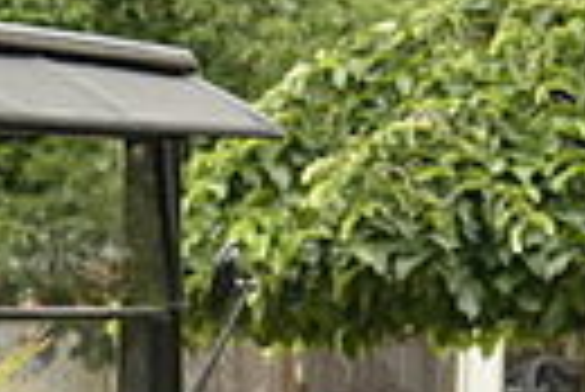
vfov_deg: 5.7
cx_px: -220
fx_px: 3839
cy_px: 840
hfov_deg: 8.6
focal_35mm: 236
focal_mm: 48
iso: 800
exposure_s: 1/500
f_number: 5
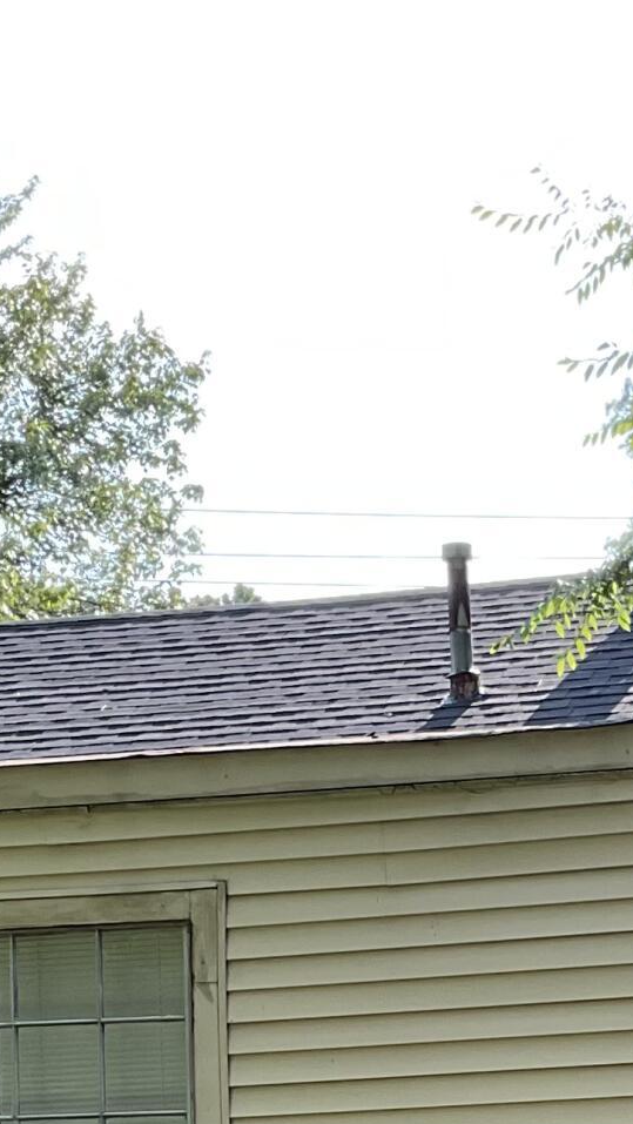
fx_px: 2951
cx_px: 607
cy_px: 1068
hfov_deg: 12.1
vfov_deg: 21.0
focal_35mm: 99
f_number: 1.8
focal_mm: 3
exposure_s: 1/370
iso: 16
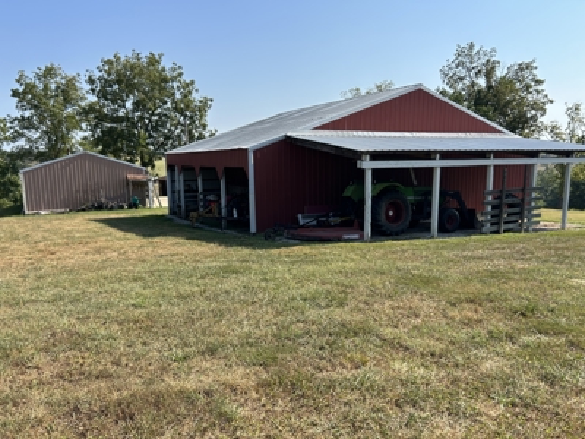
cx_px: 292
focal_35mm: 26
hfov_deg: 67.3
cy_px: 220
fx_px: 439
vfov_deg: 53.1
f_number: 1.5
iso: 50
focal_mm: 5.7
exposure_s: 1/2695
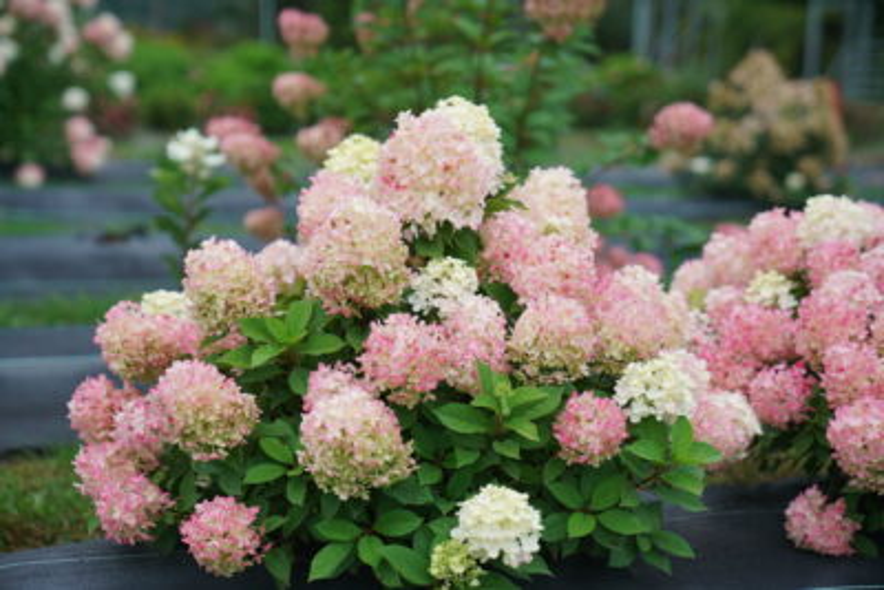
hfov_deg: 29.6
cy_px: 295
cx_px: 442
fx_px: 1670
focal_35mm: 68
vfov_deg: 20.0
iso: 200
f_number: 2.8
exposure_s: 1/320
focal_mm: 68
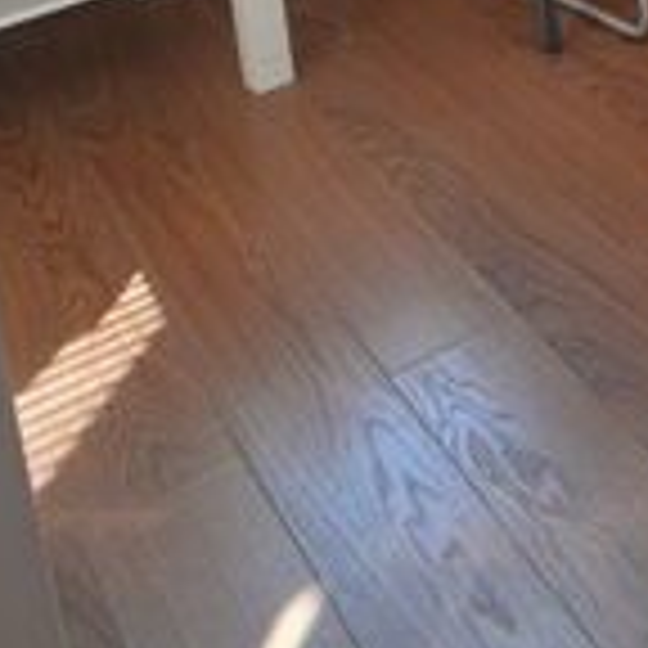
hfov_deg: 21.5
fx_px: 1313
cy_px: -369
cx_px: 1058
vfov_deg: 22.1
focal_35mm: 62
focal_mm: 10
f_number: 5.6
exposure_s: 1/125
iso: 400
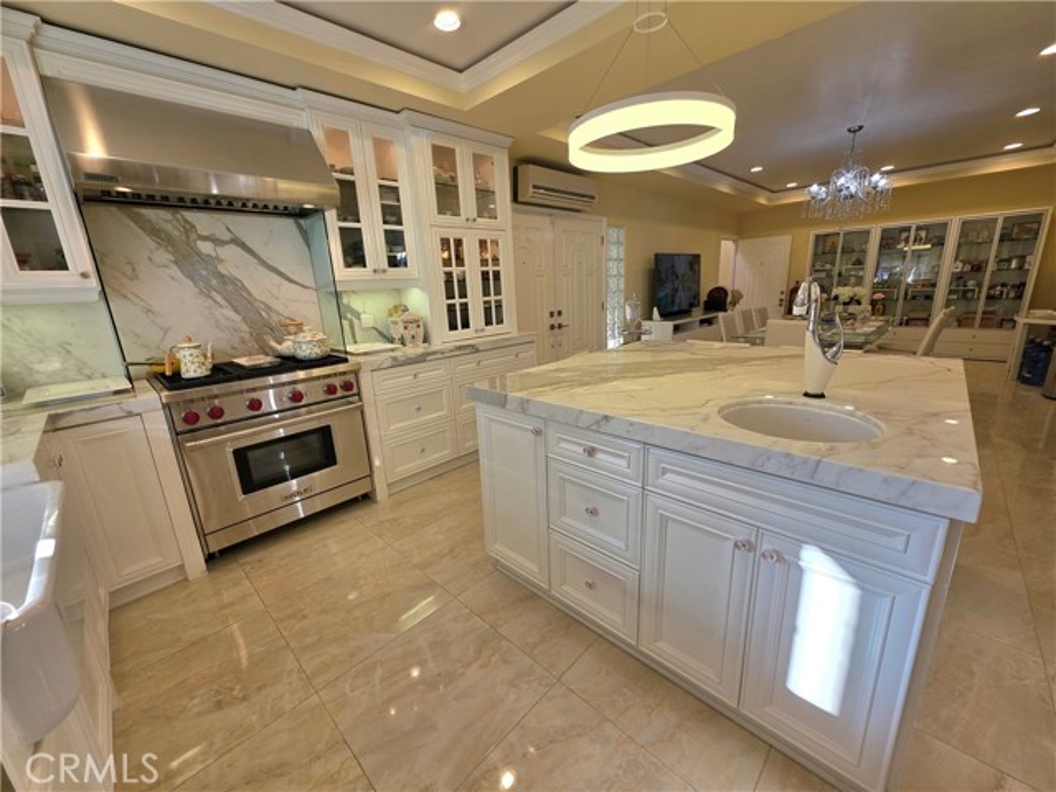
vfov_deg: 89.9
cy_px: 396
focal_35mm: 13
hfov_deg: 106.2
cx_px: 528
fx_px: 397
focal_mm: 2.2
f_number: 1.9
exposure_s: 1/120
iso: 25
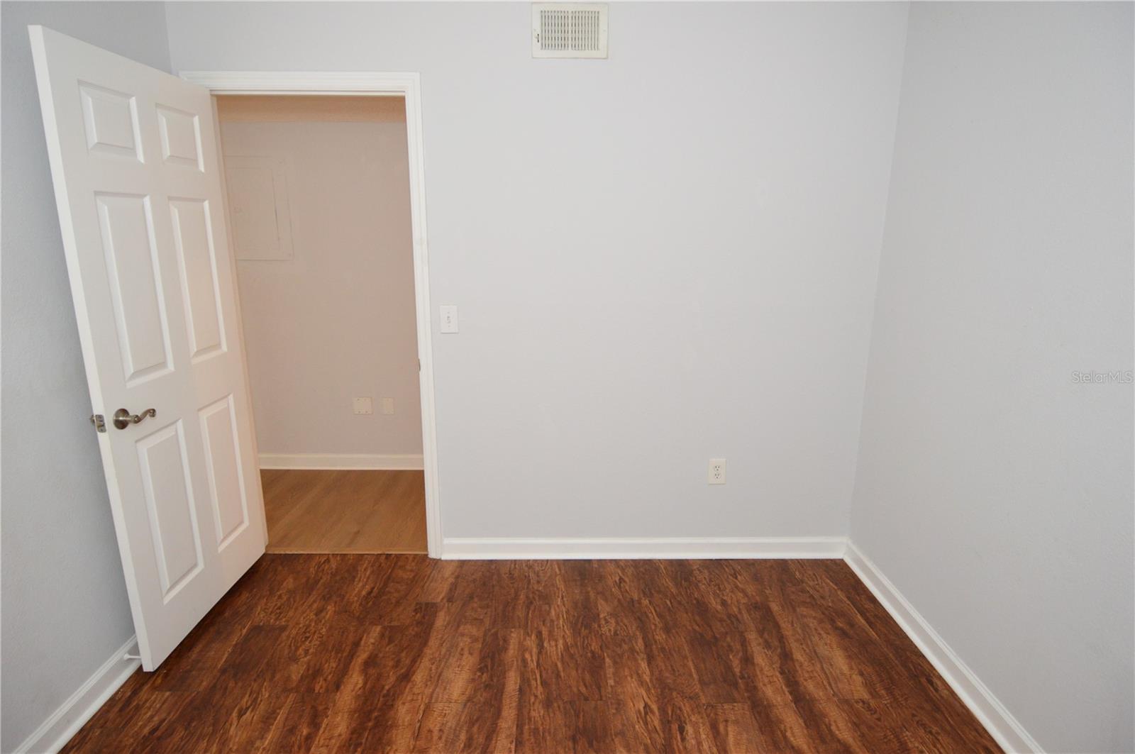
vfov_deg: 67.3
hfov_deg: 90.1
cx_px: 568
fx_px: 567
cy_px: 377
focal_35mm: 18
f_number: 4
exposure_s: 1/60
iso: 900
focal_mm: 12
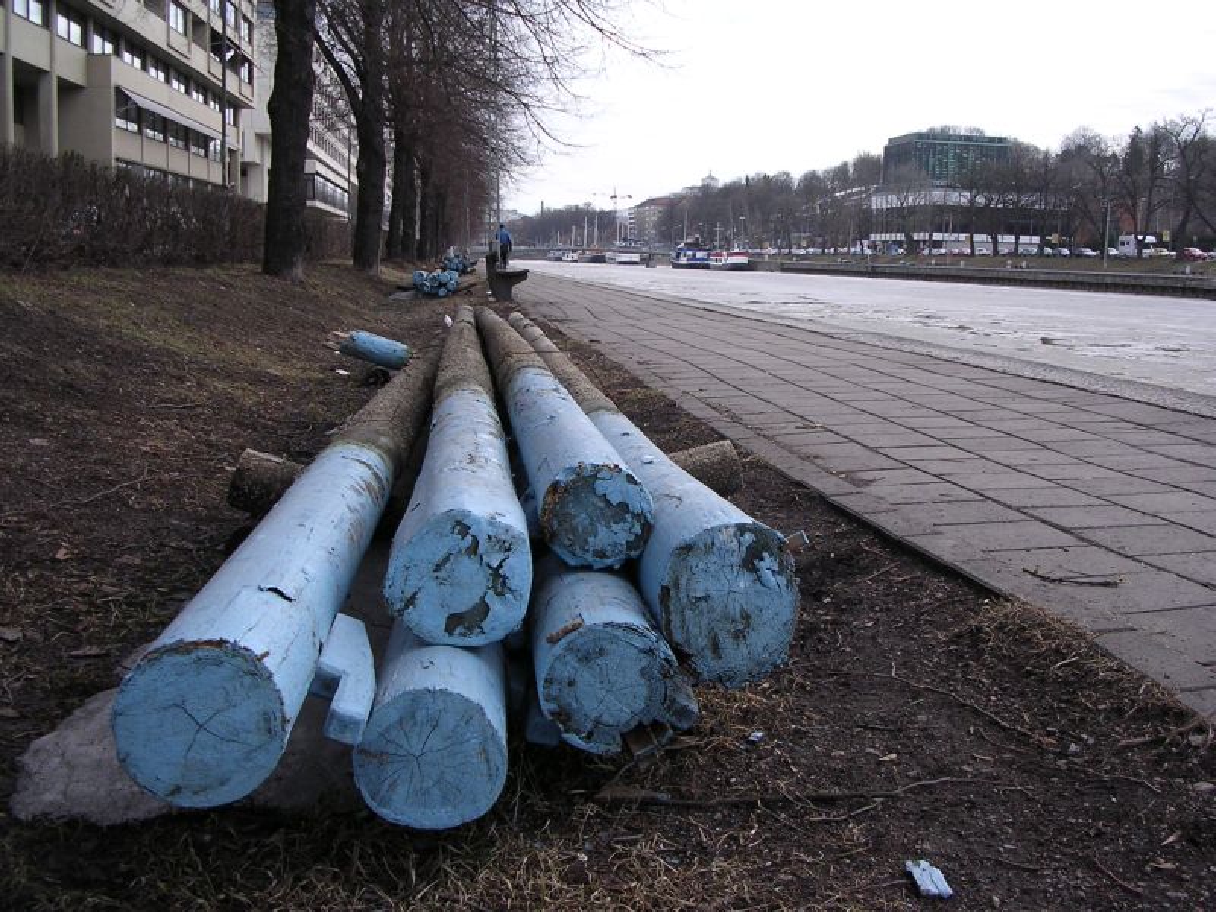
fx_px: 1335
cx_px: 608
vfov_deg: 37.7
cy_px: 456
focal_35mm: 38
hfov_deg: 49.0
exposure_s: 1/421
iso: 100
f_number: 2.8
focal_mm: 5.8
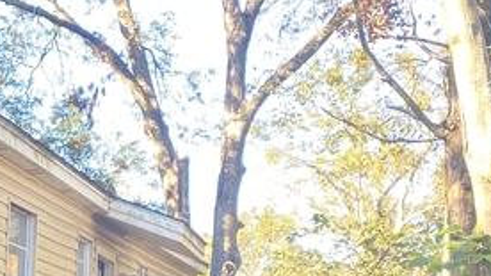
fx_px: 1067
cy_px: 331
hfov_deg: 22.8
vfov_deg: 14.3
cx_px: -165
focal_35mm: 82
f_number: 1.8
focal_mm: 4.25
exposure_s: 1/121
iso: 64
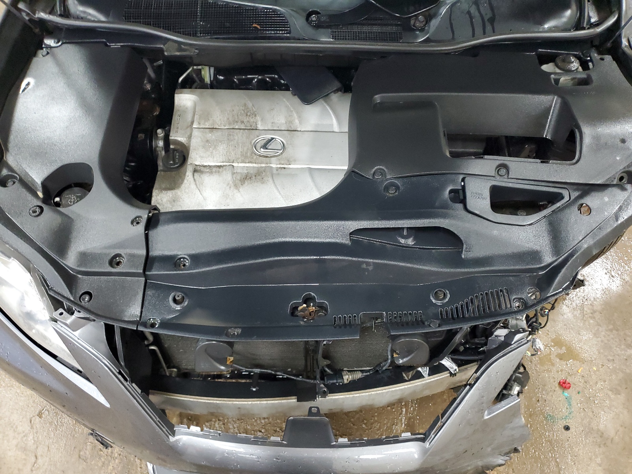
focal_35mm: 26
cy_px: 237
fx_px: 475
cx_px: 316
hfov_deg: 67.3
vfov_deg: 53.1
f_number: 1.5
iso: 307
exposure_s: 1/30
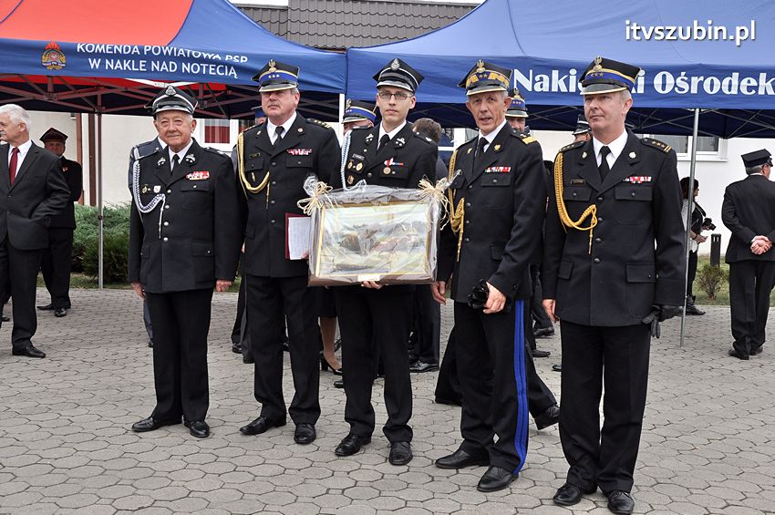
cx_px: 388
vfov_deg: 35.4
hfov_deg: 51.3
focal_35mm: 38
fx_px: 806
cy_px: 258
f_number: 9
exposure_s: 1/320
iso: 500
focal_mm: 25
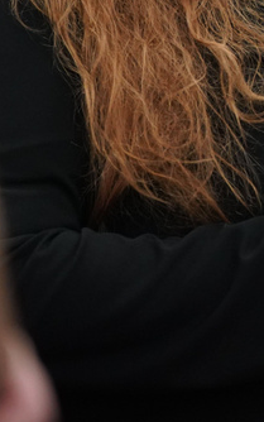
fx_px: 5958
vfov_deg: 4.1
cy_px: 1
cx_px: 407
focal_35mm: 518
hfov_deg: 2.5
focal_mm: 166
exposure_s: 1/200
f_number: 5.6
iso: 3200
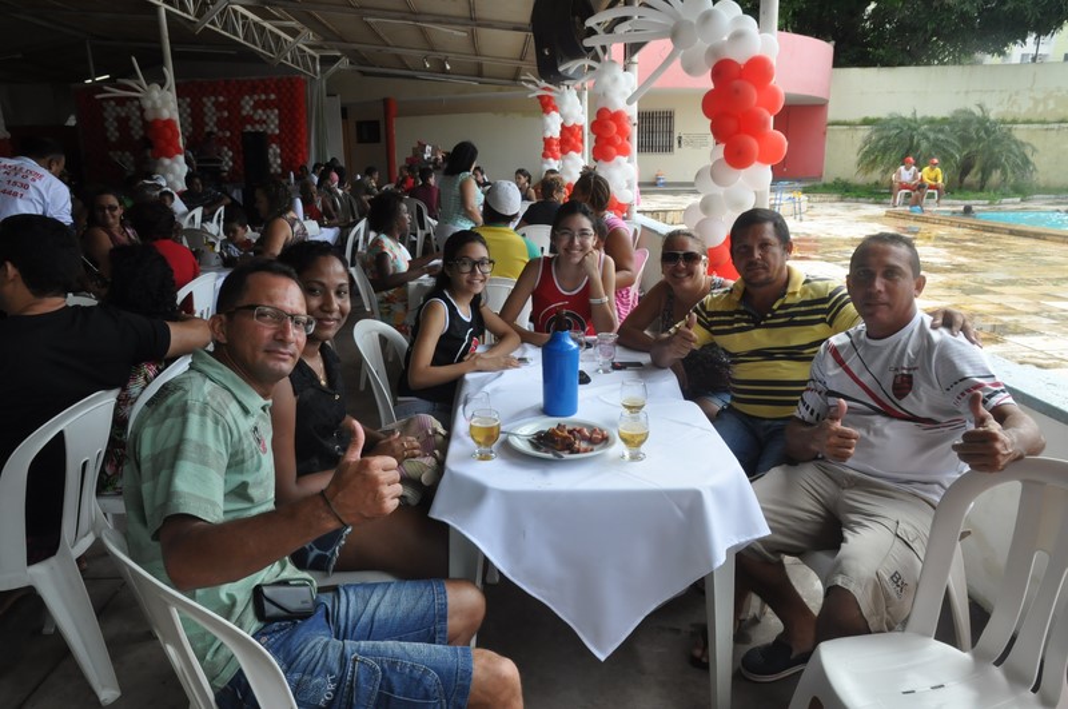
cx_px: 534
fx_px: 711
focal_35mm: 24
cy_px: 354
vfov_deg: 53.0
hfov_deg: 73.8
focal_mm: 16
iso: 800
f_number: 13
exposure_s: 1/160
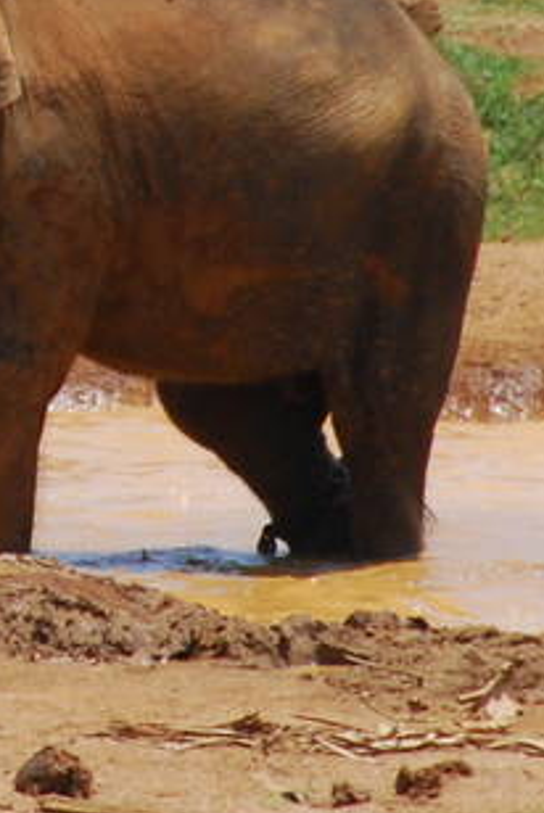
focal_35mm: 1558
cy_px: 30
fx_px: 35233
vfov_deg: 1.3
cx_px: -153
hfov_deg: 0.9
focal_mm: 200
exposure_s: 1/320
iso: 200
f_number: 5.6
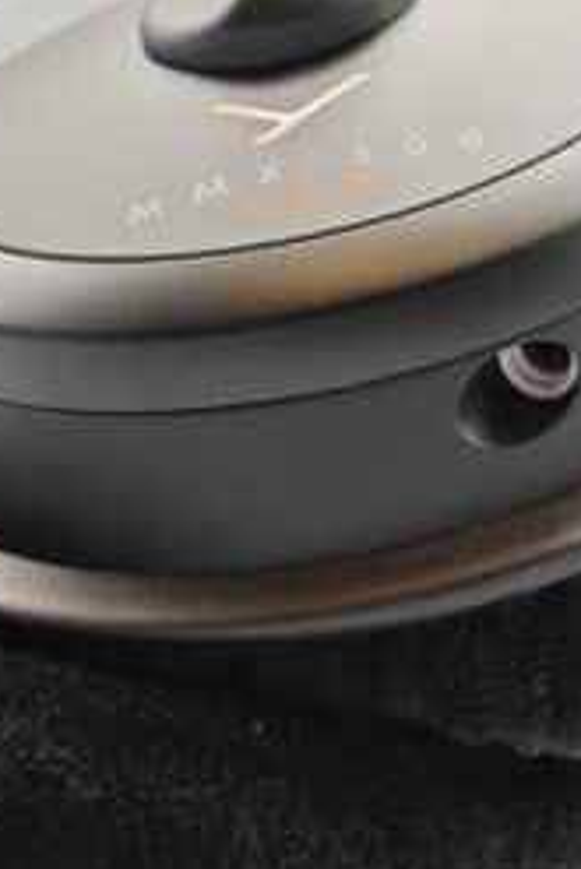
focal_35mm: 123
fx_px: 2973
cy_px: 445
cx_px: 352
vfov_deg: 16.6
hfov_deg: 11.2
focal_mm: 12.28
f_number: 1.8
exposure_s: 1/100
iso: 64
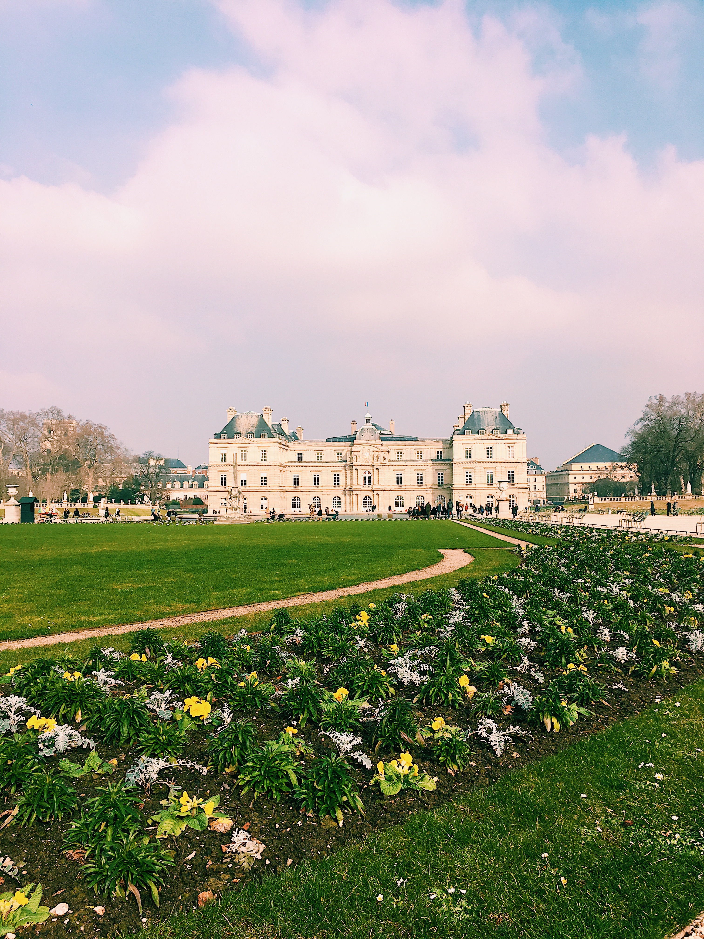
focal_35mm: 29
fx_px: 786
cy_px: 470
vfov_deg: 61.7
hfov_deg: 48.2
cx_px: 352
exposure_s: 1/1603
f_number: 2.2
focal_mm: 4.15
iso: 25
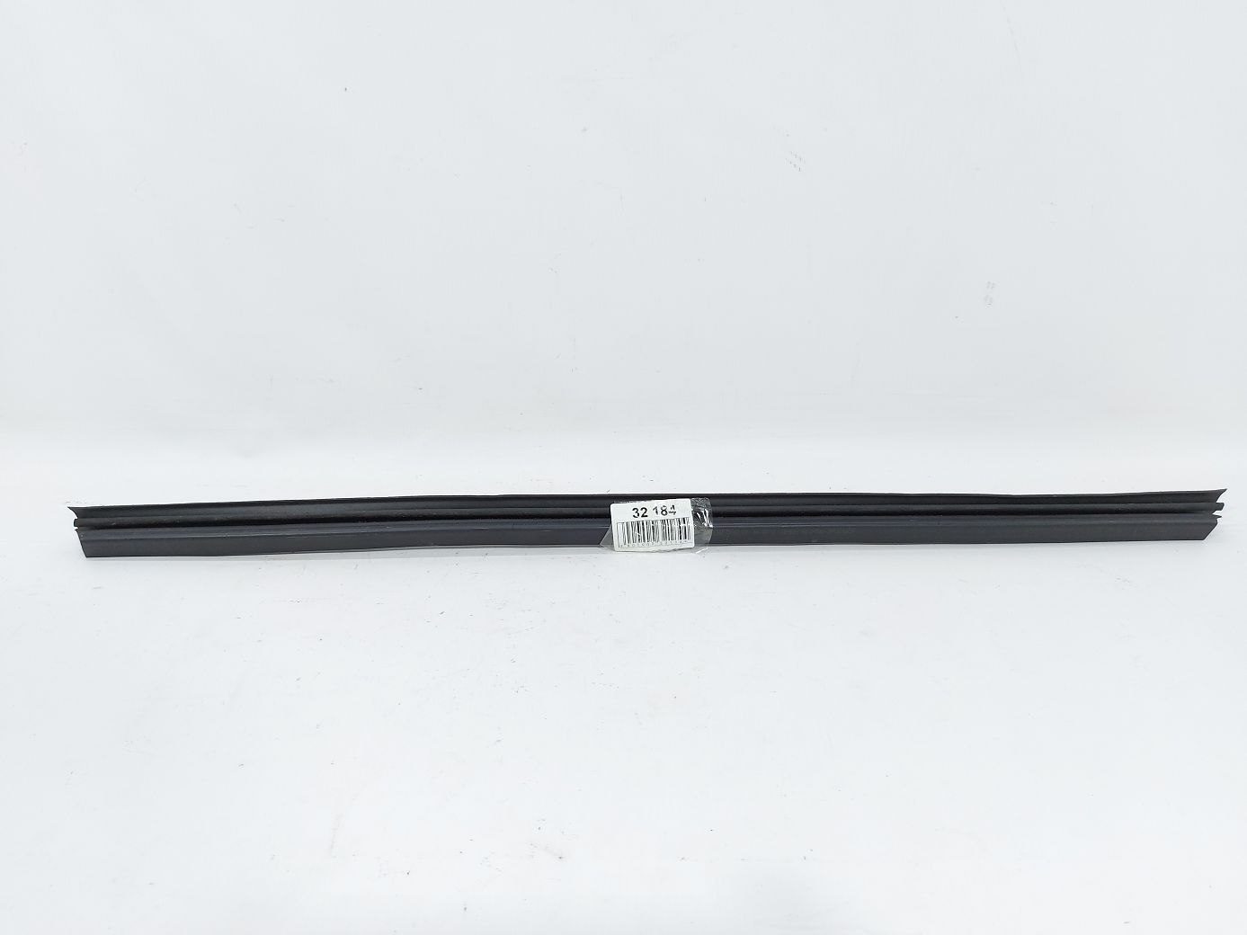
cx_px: 624
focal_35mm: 24
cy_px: 468
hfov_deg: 71.6
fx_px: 864
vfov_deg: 56.8
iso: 50
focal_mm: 5.23
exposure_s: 1/50
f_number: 1.8
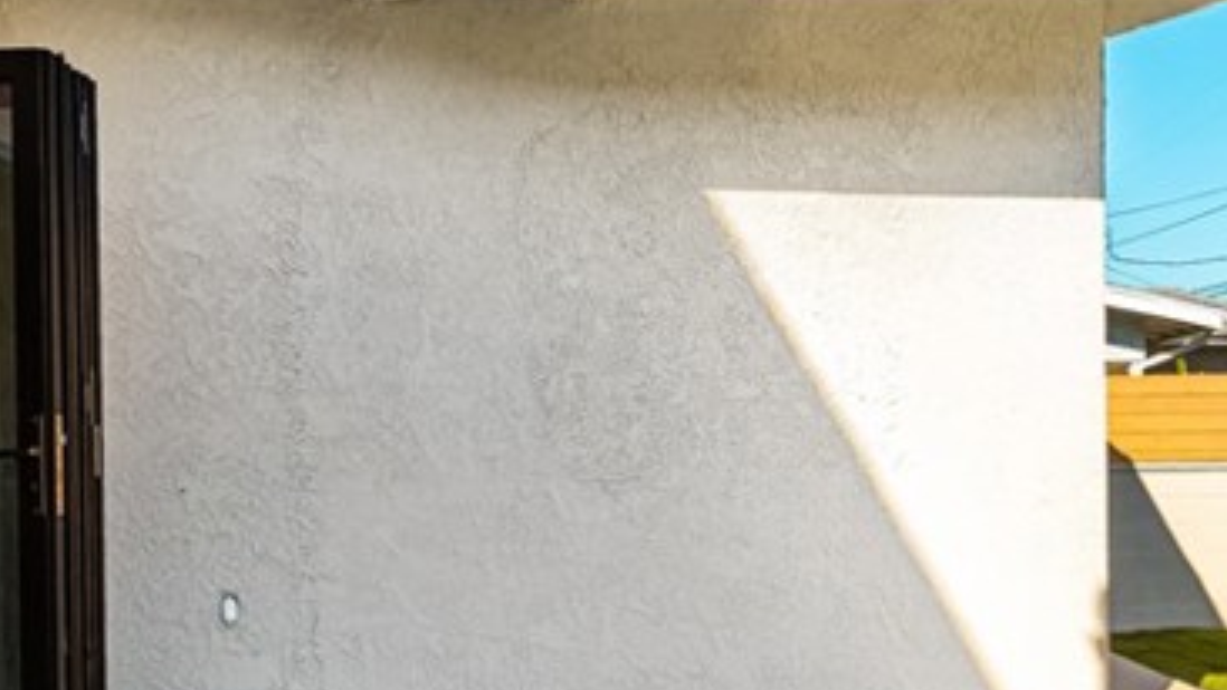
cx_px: 694
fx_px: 1334
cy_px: 464
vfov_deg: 28.8
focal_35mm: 41
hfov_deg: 49.3
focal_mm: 14
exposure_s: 1/250
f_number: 11
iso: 125
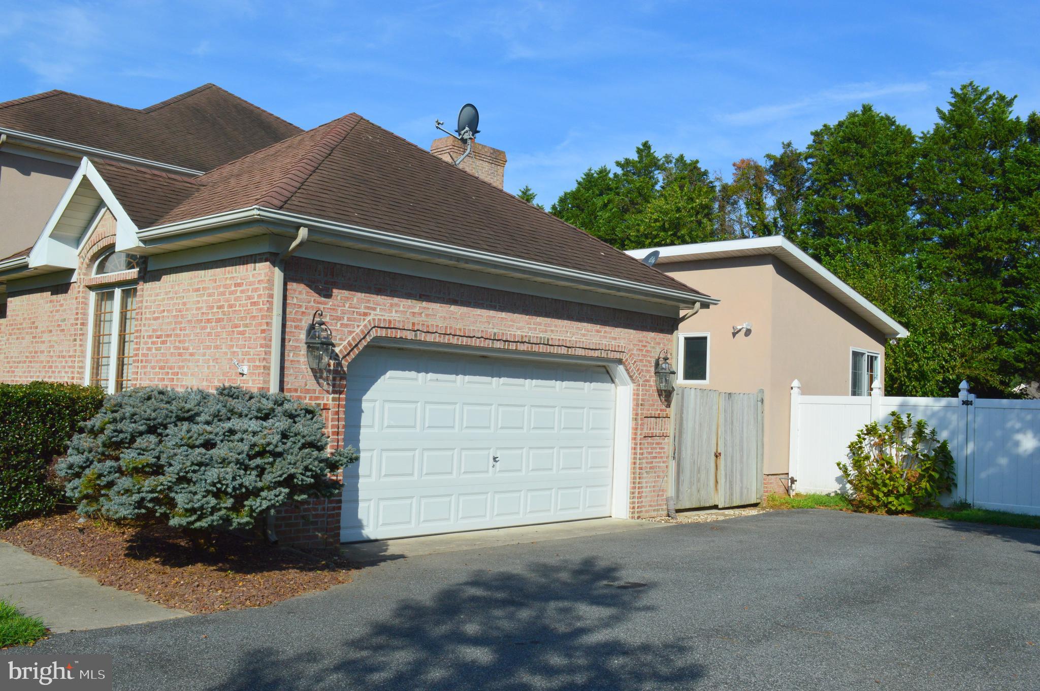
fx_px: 952
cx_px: 520
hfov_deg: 57.3
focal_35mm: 33
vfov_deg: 39.9
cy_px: 346
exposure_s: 1/500
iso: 280
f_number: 11
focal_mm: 22
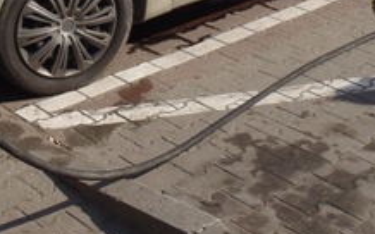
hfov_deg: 23.8
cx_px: 217
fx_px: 889
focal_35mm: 87
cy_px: -129
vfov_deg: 14.0
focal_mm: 5
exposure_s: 1/100
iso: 80
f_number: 11
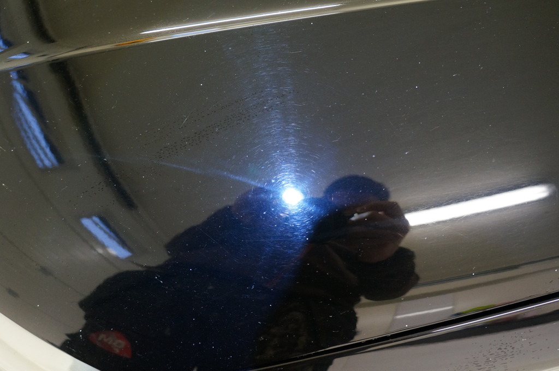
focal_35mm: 27
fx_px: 419
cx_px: 280
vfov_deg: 47.8
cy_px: 186
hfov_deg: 67.4
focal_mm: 18
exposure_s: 1/60
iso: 1600
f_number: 4
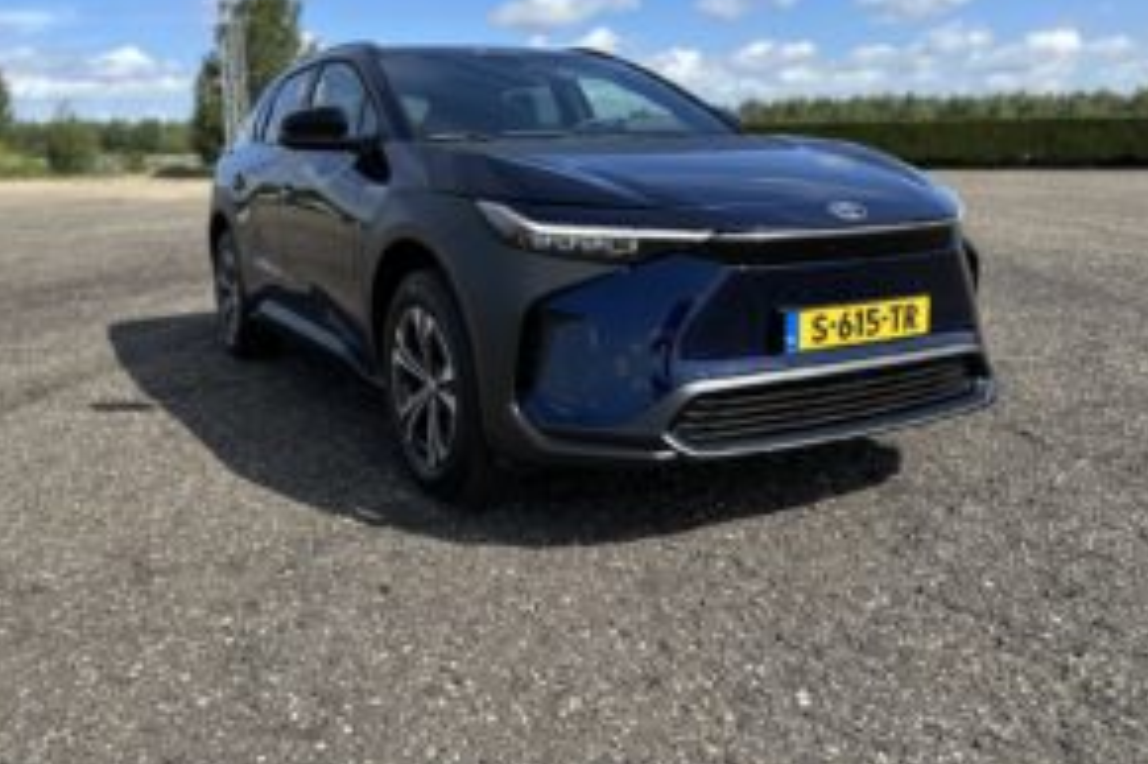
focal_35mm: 31
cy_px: 277
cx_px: 503
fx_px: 988
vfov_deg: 41.9
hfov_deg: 60.1
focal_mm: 6.86
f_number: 1.78
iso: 80
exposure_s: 1/3247
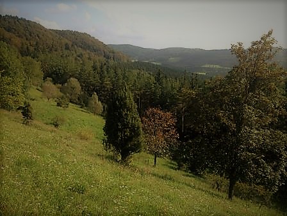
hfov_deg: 52.6
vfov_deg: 40.7
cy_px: 108
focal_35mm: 35
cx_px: 144
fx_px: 290
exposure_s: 1/935
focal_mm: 4.28
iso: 50
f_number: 2.4
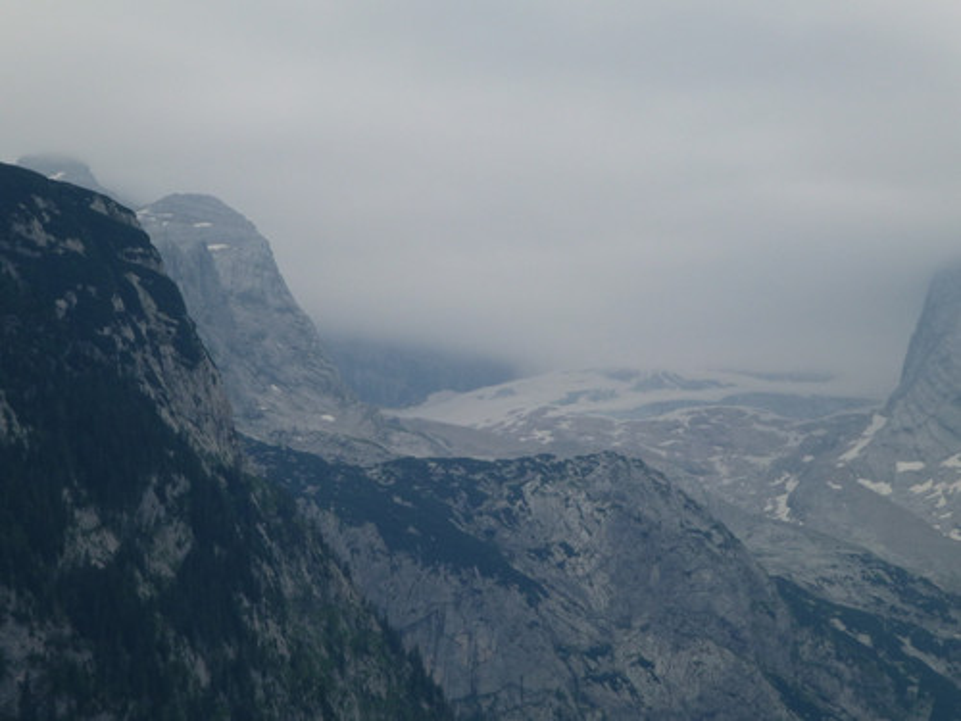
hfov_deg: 9.9
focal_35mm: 200
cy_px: 360
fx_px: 5552
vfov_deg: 7.4
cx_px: 480
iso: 100
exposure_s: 1/500
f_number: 5.4
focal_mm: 32.6
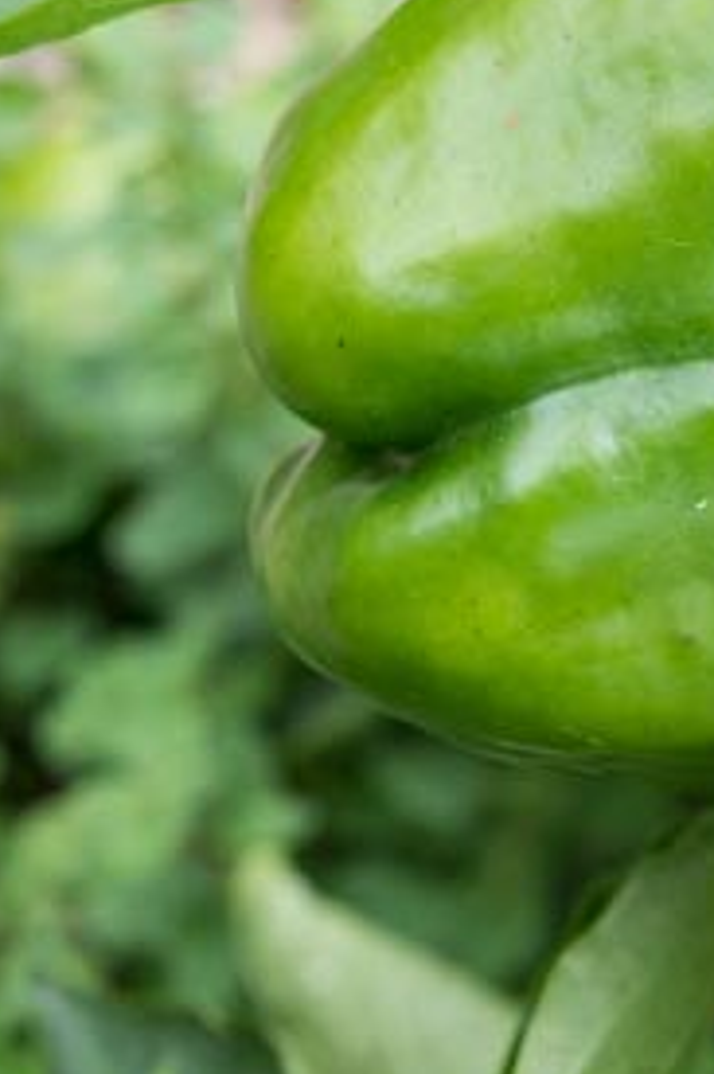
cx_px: 932
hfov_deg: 9.0
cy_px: -31
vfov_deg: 13.5
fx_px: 4468
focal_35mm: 150
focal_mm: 55
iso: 400
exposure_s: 1/200
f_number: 6.3
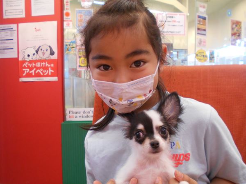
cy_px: 92
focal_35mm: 26
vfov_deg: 53.1
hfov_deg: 67.3
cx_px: 123
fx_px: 185
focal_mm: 4.6
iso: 220
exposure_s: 1/30
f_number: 3.2
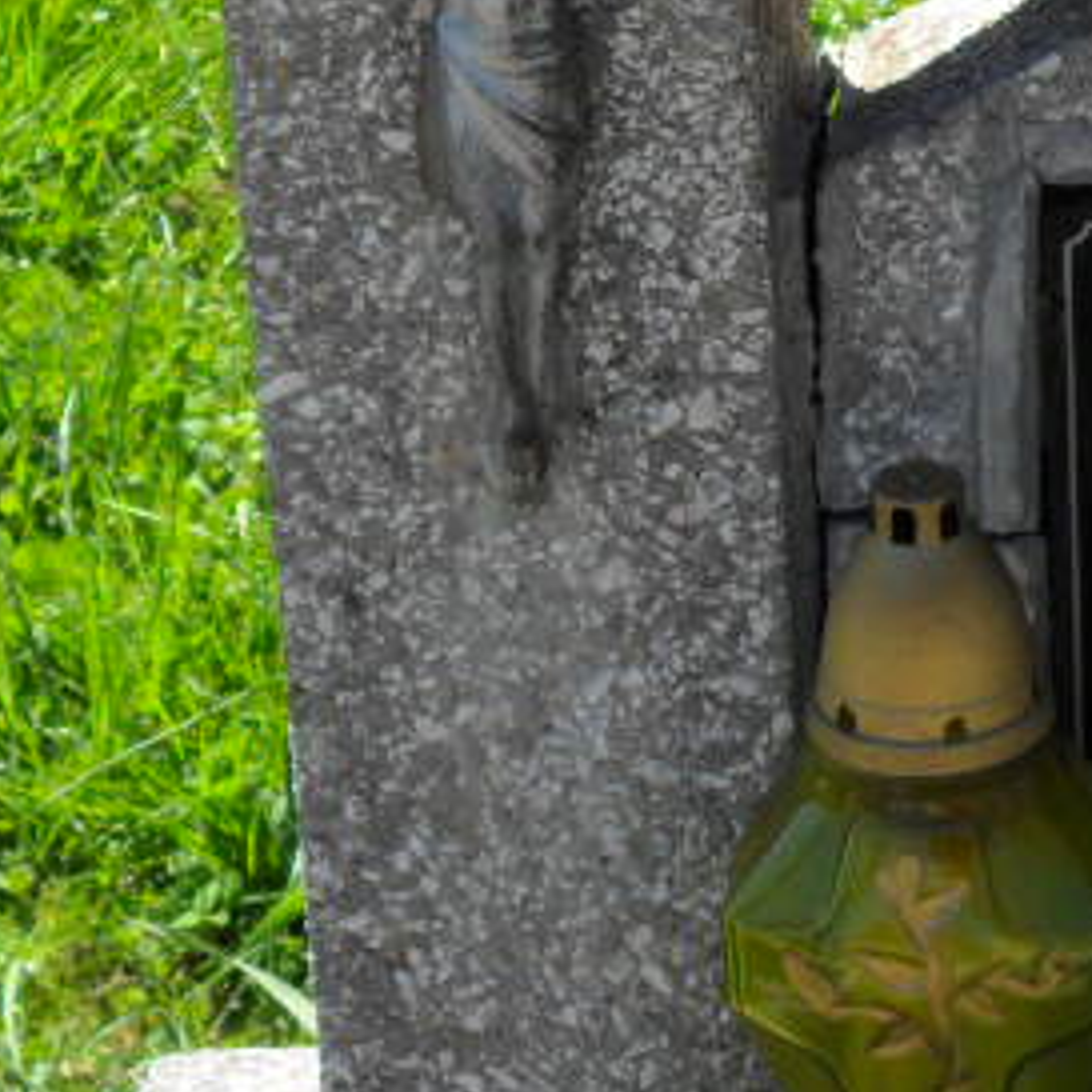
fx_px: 8744
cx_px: 1056
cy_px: -40
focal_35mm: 245
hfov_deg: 7.1
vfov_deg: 7.1
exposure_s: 1/500
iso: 100
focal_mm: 13.2
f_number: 3.9
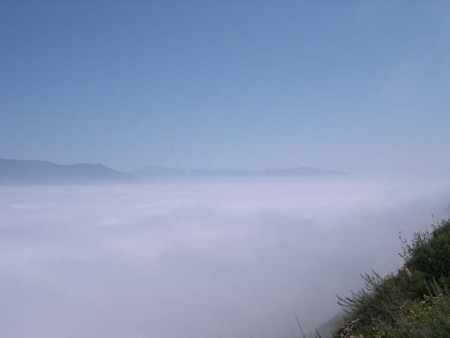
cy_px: 169
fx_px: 494
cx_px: 225
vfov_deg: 37.7
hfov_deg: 49.0
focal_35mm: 38
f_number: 7.6
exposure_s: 1/492
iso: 100
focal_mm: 8
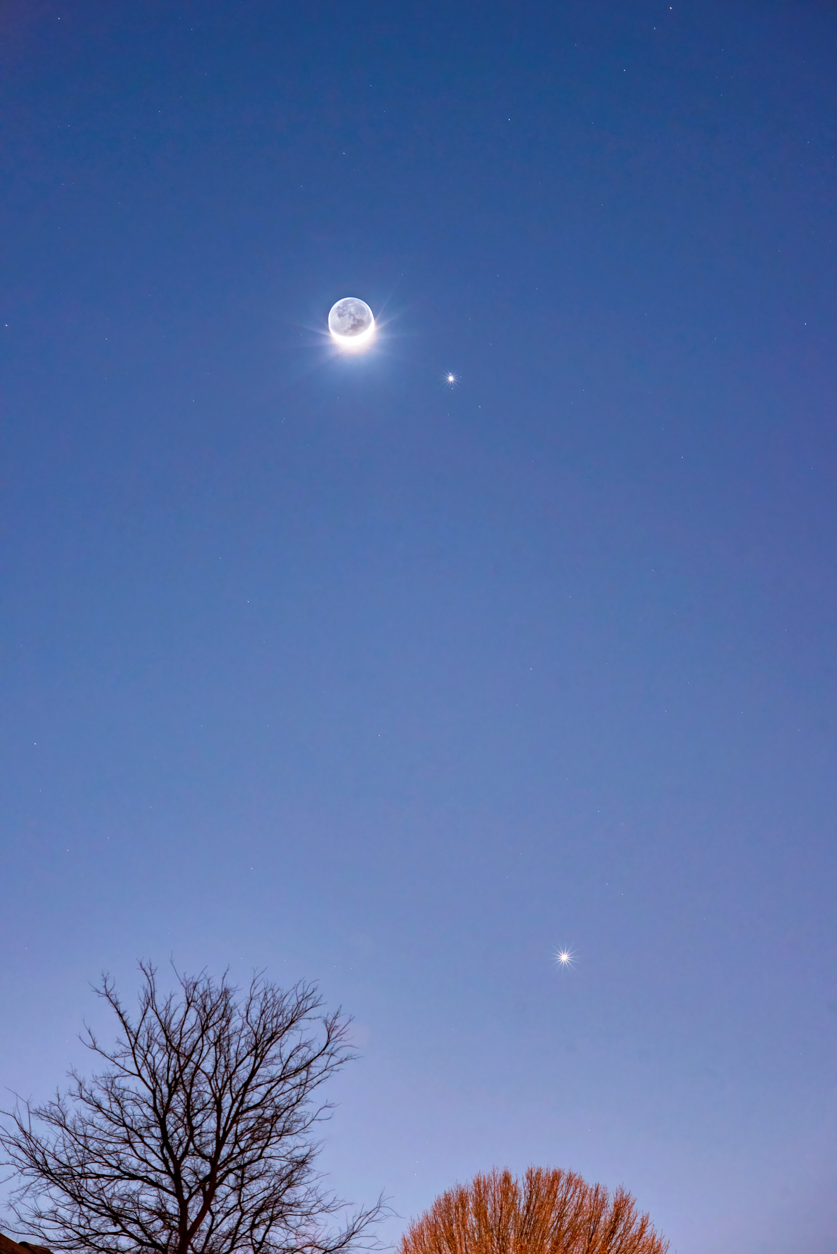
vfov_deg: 15.2
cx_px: 418
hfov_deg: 10.2
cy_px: 627
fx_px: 4703
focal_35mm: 135
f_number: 8
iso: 800
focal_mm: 135
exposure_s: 2.5
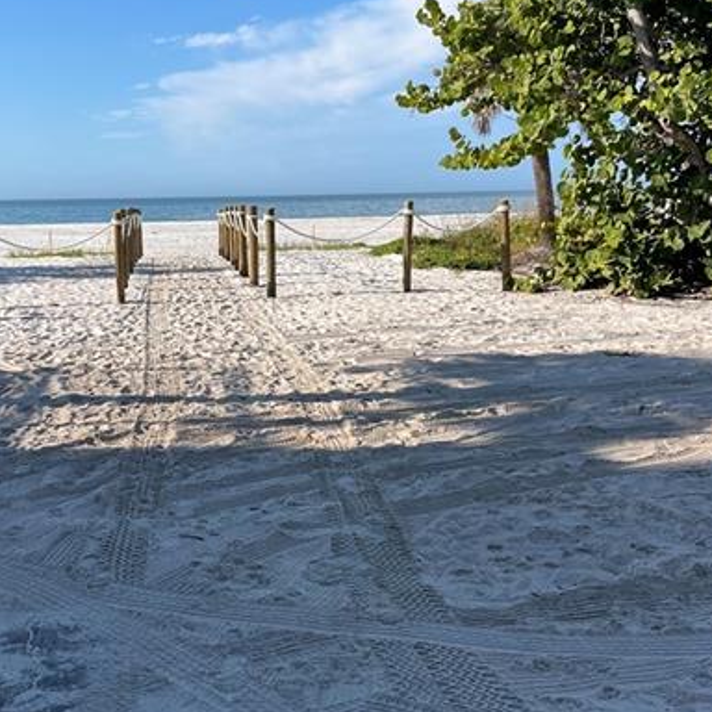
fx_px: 1070
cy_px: 358
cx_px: 235
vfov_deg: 36.8
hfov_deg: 36.4
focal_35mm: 46
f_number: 1.6
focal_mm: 5.1
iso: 50
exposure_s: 1/3521
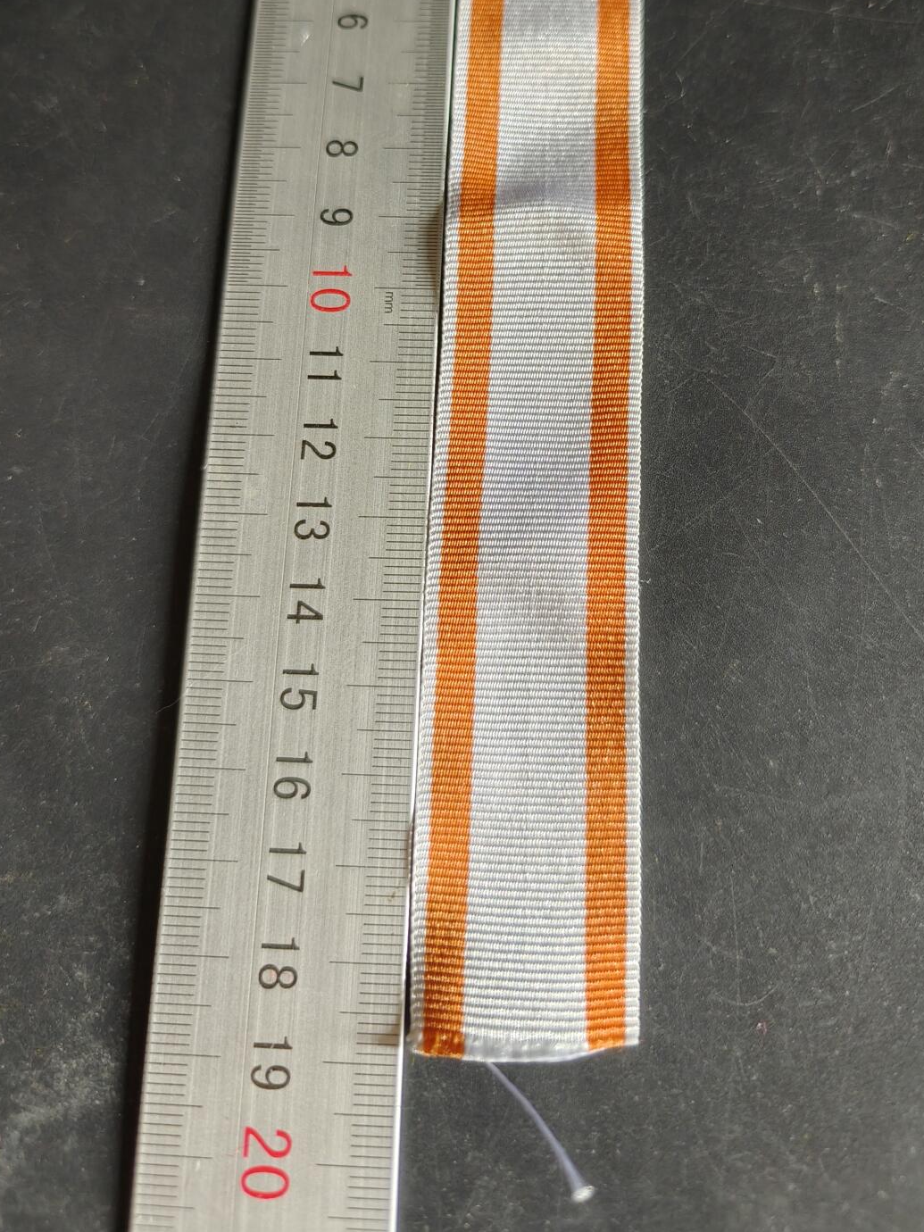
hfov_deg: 46.7
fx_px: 1068
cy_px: 437
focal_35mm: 30
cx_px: 510
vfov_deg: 58.9
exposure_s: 1/100
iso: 500
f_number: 1.6
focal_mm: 6.06
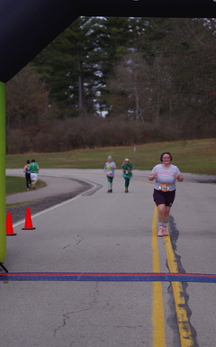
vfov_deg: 20.4
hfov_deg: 12.8
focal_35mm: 102
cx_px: 163
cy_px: 170
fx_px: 963
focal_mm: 70
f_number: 2.8
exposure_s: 1/1250
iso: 100
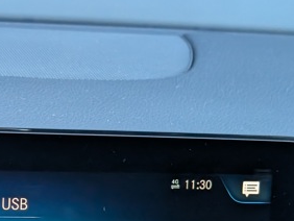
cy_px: 277
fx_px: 1182
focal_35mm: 139
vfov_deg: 10.5
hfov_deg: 13.9
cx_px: -13
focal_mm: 6.9
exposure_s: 1/355
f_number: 1.68
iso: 294
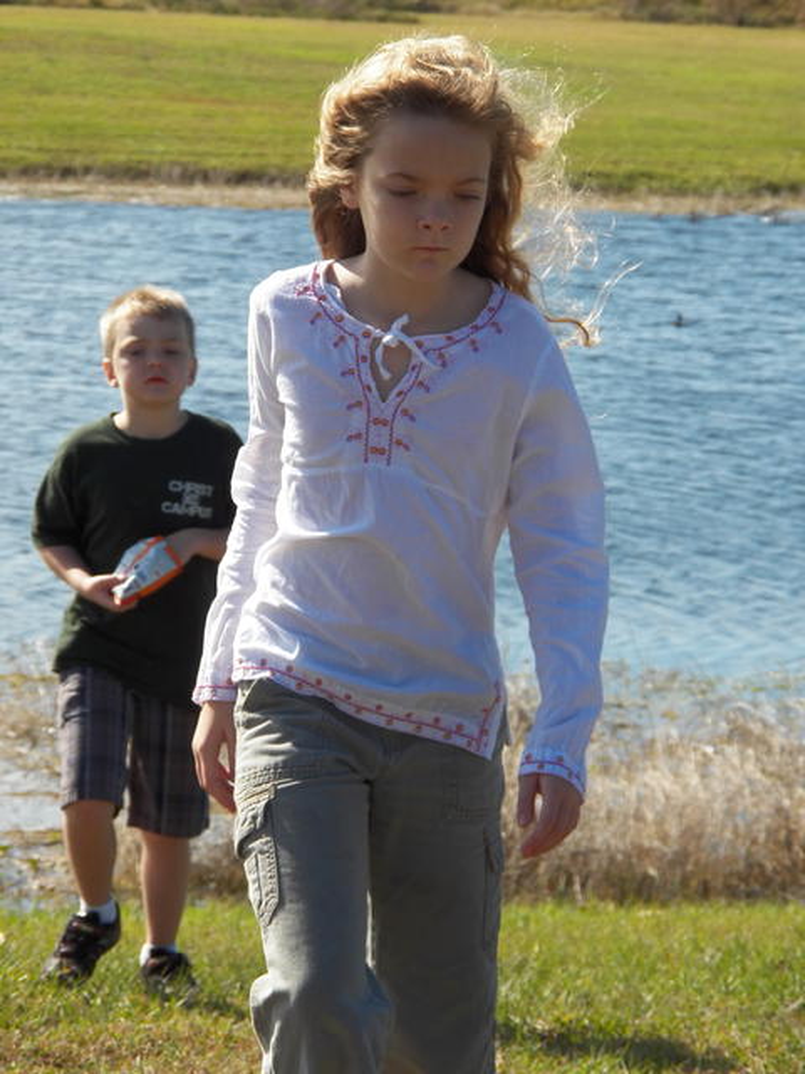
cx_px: 402
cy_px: 537
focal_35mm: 163
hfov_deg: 9.1
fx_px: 5054
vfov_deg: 12.1
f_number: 4
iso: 125
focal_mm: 29.2
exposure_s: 1/1000
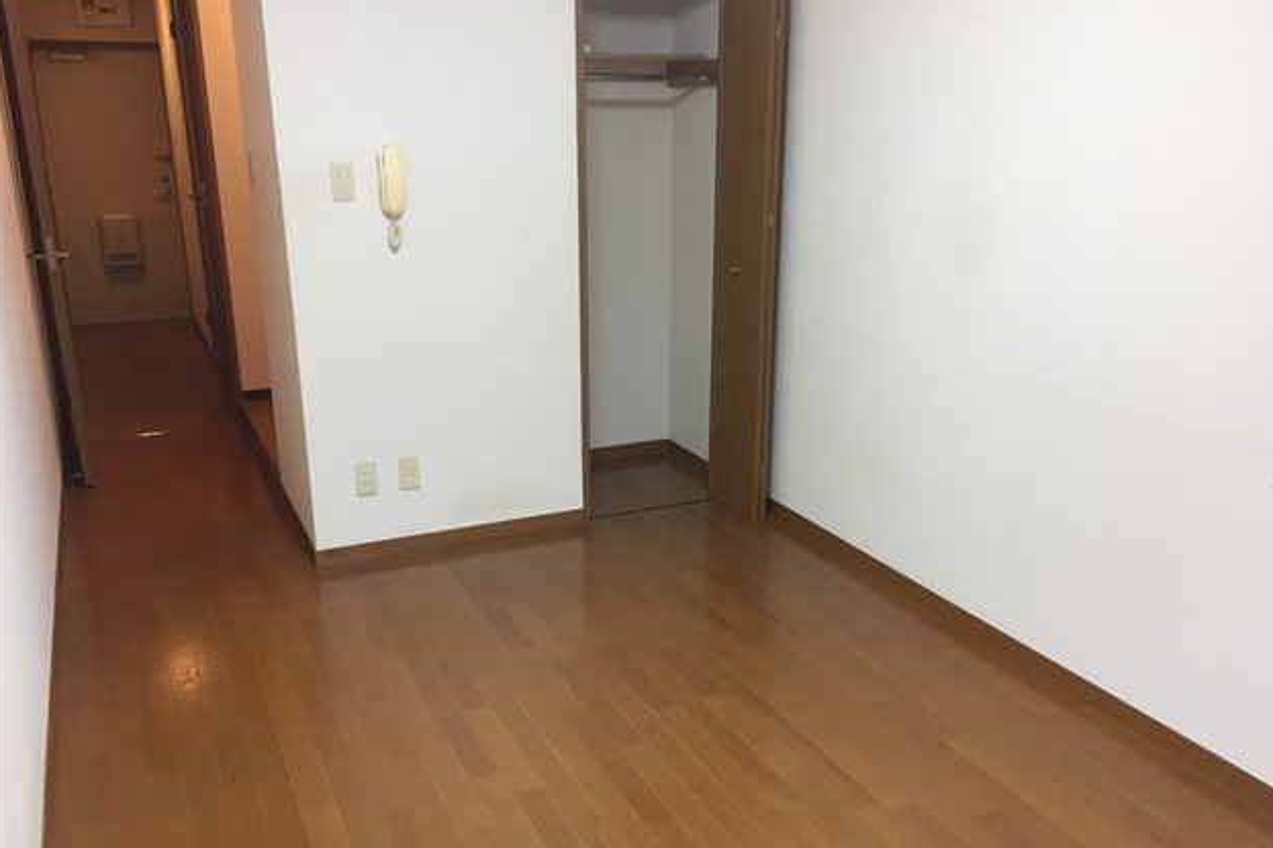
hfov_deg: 60.3
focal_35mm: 31
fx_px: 1096
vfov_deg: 42.2
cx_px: 644
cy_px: 472
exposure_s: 1/33
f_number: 2.2
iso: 125
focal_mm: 4.15
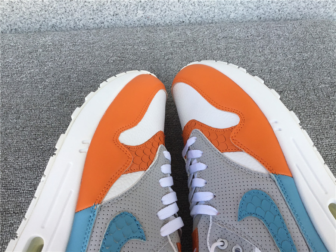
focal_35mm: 31
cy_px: 126
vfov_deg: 45.4
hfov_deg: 58.4
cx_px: 168
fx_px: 301
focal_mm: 3.3
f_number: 2.4
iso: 25
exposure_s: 1/265
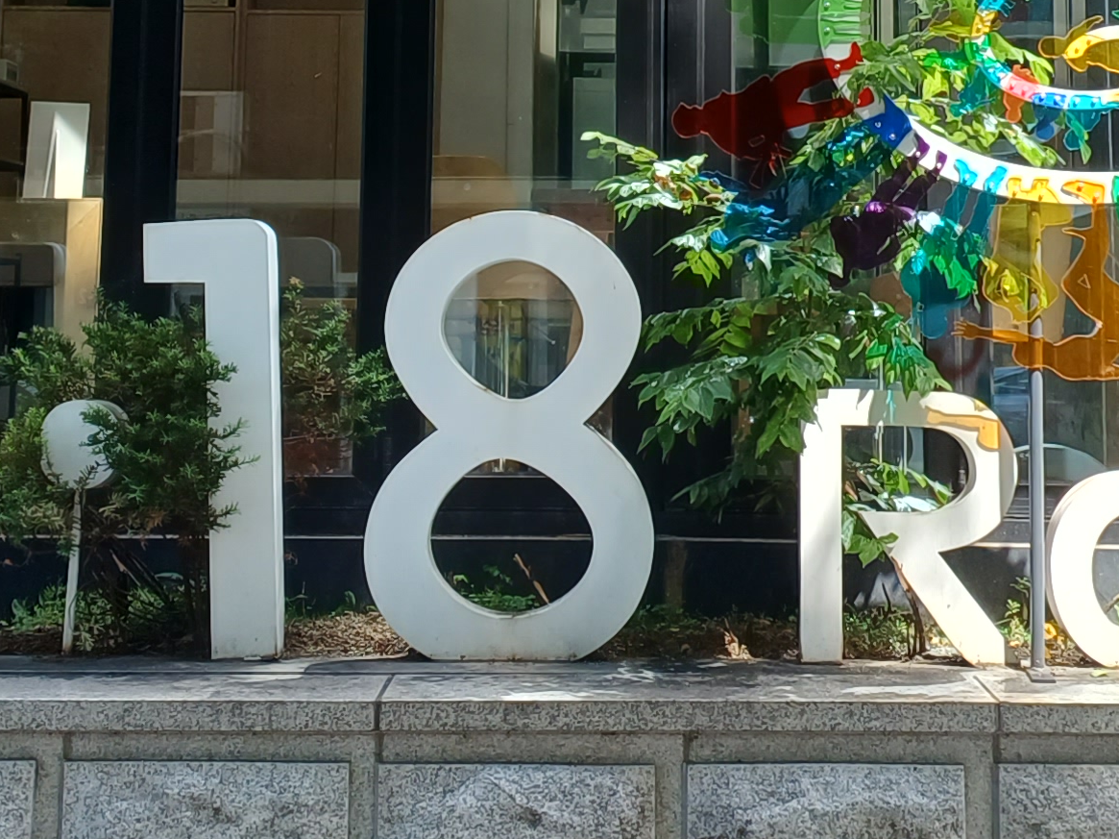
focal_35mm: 79
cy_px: -31
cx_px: 640
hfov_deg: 24.7
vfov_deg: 18.1
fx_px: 2553
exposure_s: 1/141
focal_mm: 5.06
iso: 20
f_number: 1.8
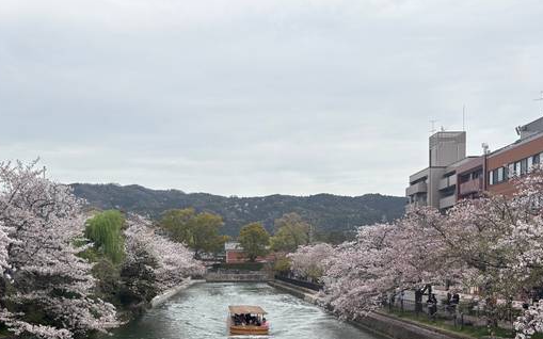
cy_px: 268
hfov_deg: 50.0
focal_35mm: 39
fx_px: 577
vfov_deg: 32.0
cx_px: 214
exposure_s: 1/1550
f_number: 1.6
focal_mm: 5.96
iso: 50
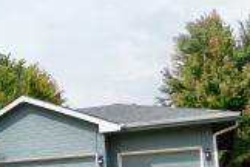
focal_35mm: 59
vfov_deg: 22.4
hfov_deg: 30.1
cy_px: 153
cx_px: -32
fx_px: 410
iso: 125
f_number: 6
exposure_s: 1/500
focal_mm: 4
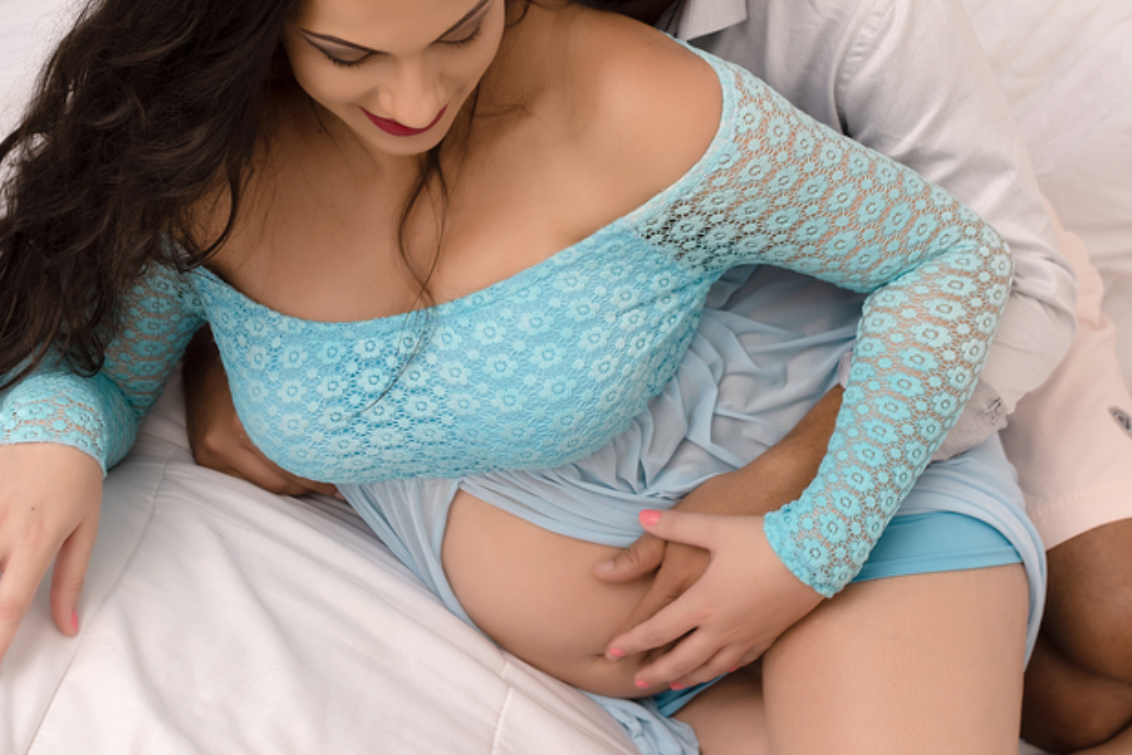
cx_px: 636
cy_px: 215
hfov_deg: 29.6
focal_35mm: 68
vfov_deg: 19.9
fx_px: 2138
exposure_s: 1/80
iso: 200
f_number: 3.5
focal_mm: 35
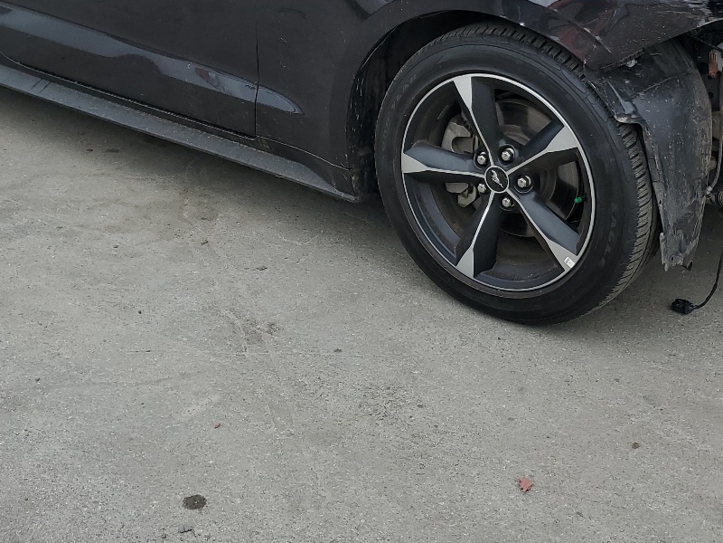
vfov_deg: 26.8
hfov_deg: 36.8
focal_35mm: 52
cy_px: 29
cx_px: 373
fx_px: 1086
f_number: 1.5
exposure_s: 1/2500
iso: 50
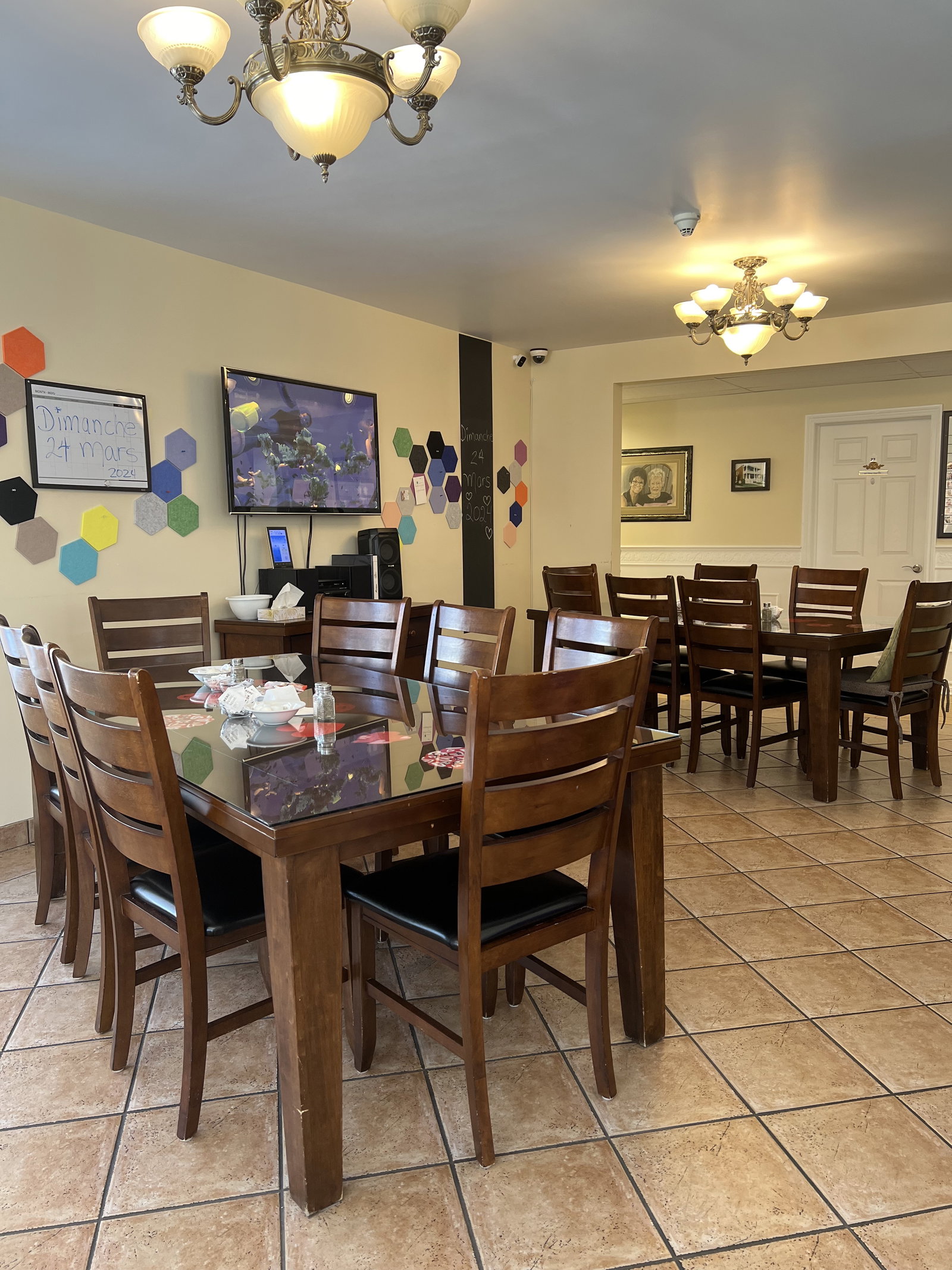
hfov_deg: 53.1
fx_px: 953
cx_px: 476
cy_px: 635
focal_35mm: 26
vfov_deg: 67.3
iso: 100
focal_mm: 5.7
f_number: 1.5
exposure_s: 1/120
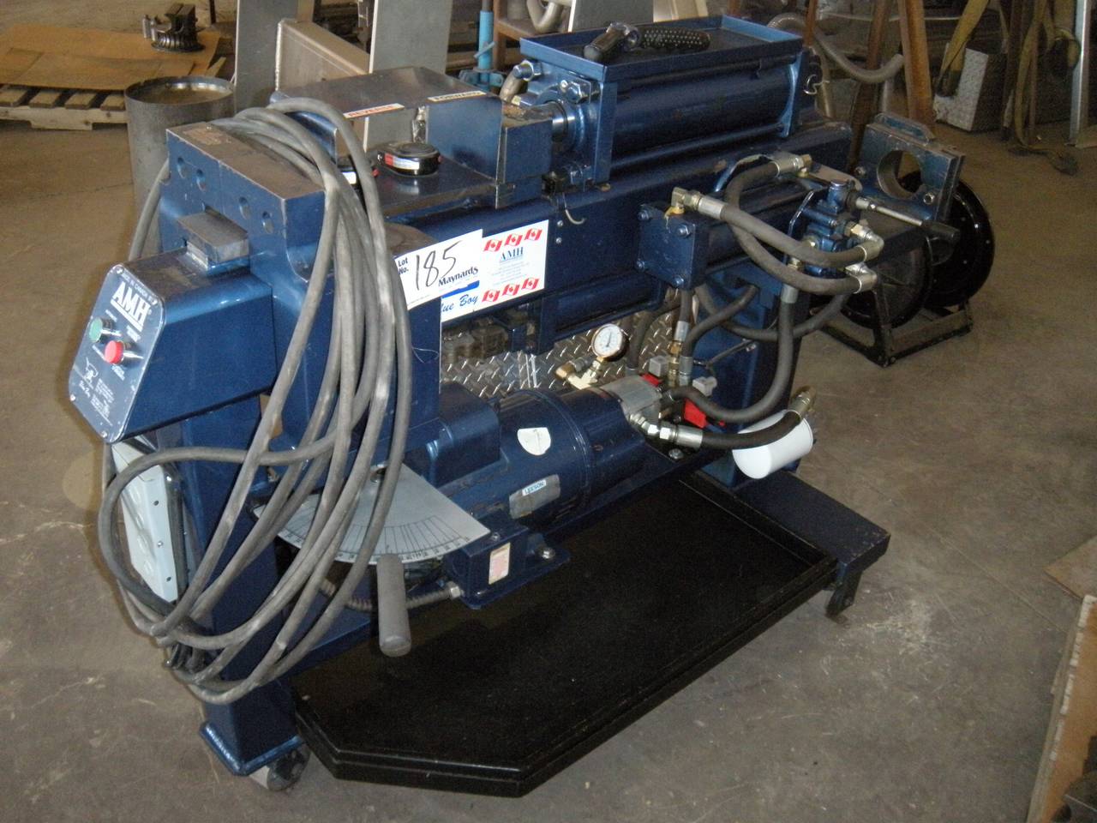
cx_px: 548
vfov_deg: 40.7
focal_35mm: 35
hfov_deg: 52.6
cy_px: 412
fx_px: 1109
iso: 400
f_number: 3.8
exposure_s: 1/60
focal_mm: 5.9
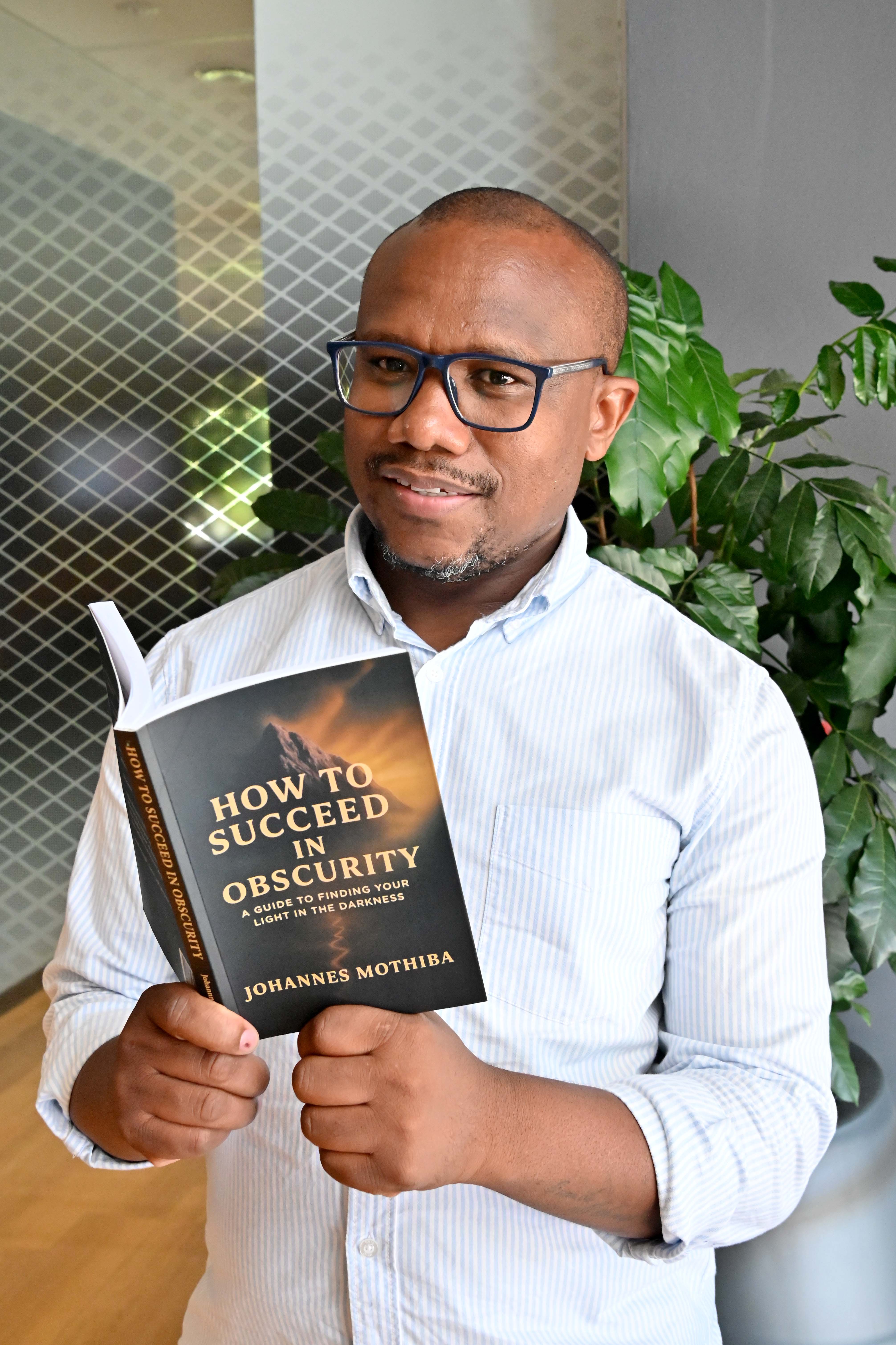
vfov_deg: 46.4
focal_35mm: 42
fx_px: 1568
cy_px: 672
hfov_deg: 31.9
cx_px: 448
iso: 6400
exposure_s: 1/160
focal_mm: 42
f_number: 10
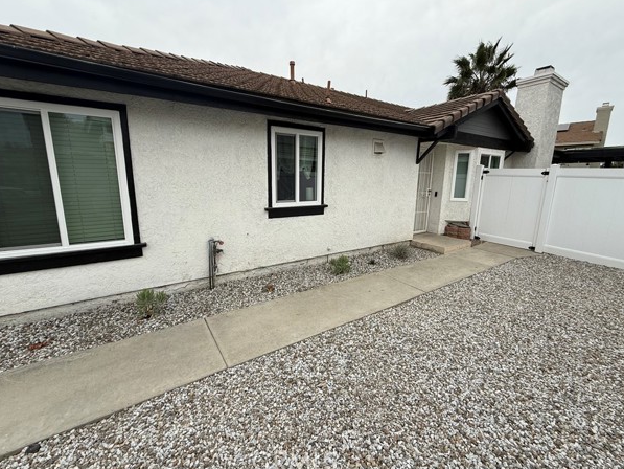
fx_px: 270
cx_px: 315
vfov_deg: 81.7
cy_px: 225
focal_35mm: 15
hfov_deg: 98.2
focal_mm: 2.22
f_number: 2.2
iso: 50
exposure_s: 1/1259
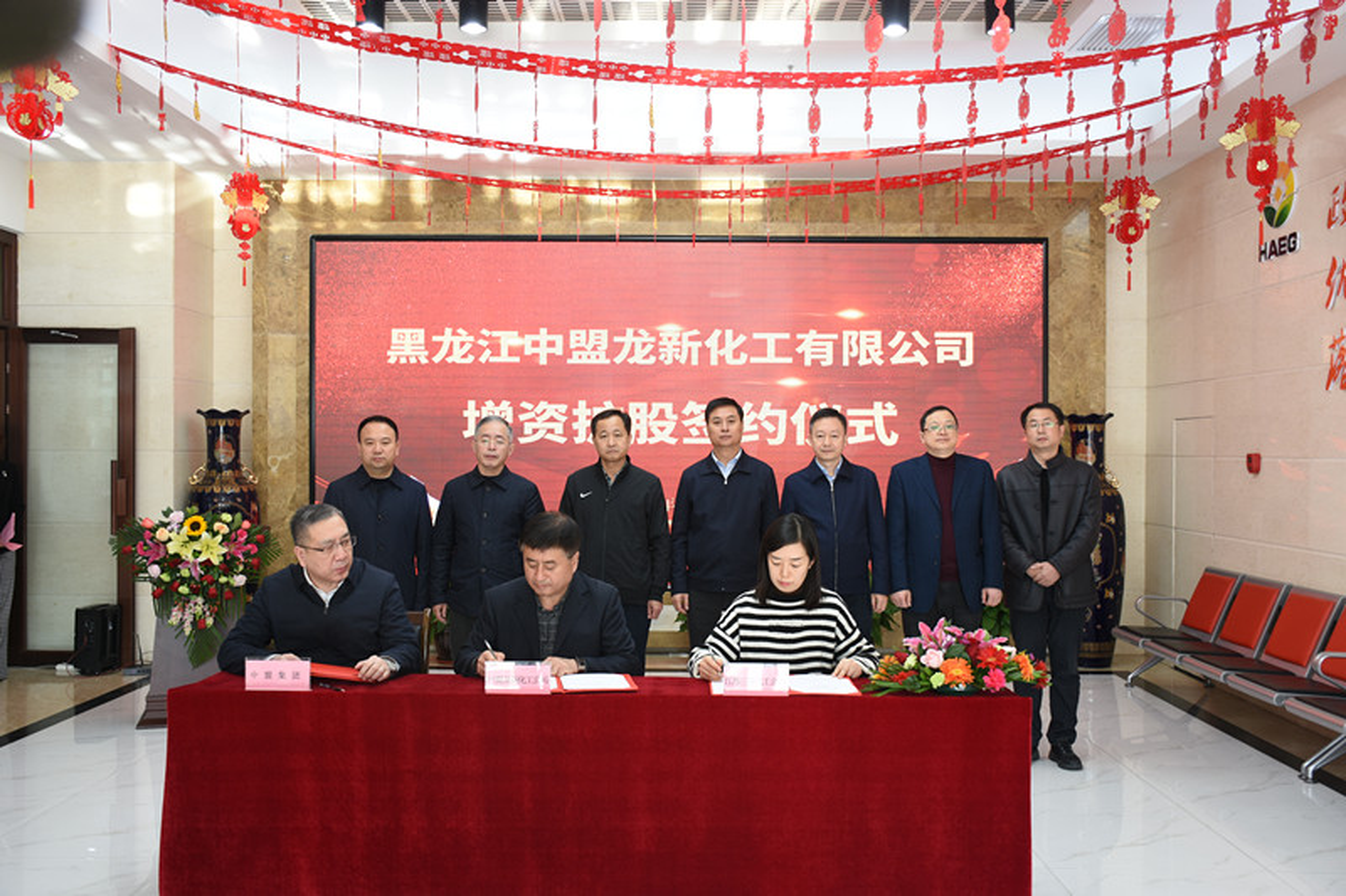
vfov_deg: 40.0
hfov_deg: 57.2
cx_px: 673
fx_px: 1233
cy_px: 448
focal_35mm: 33
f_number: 4.5
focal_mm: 22
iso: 280
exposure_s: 1/40
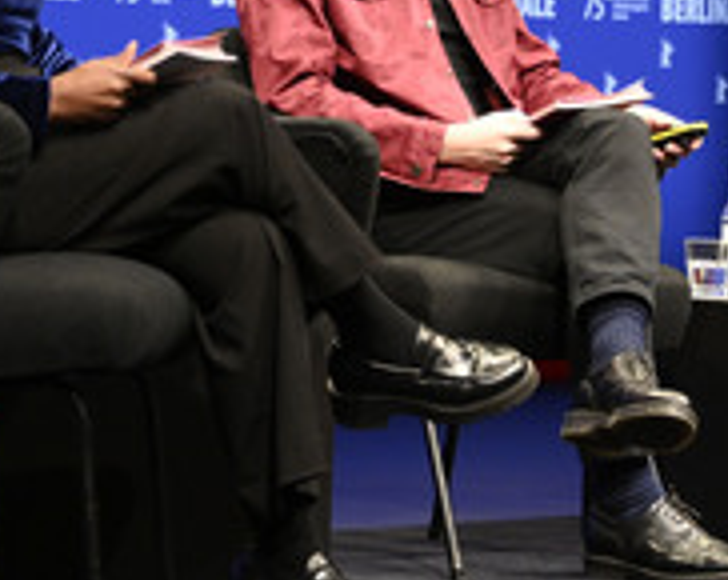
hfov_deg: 9.0
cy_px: 160
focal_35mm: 214
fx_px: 4603
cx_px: 458
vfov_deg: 7.2
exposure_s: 1/200
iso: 6400
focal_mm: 92
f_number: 5.3
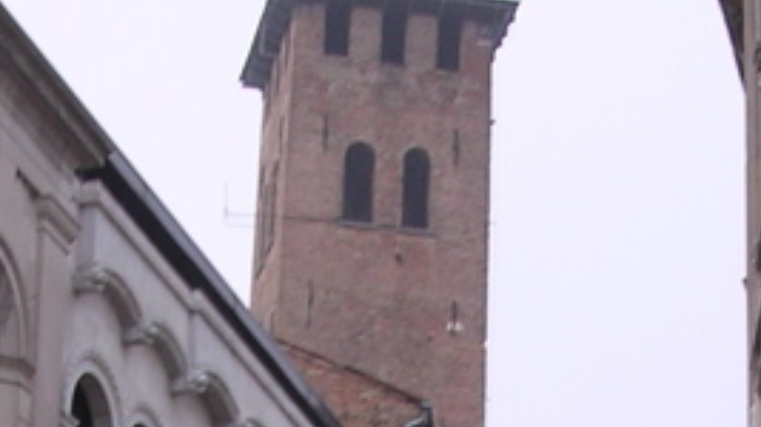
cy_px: 981
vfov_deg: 8.5
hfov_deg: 16.3
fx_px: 2663
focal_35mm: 132
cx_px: 449
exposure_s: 1/376
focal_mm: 5.8
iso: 100
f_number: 2.8
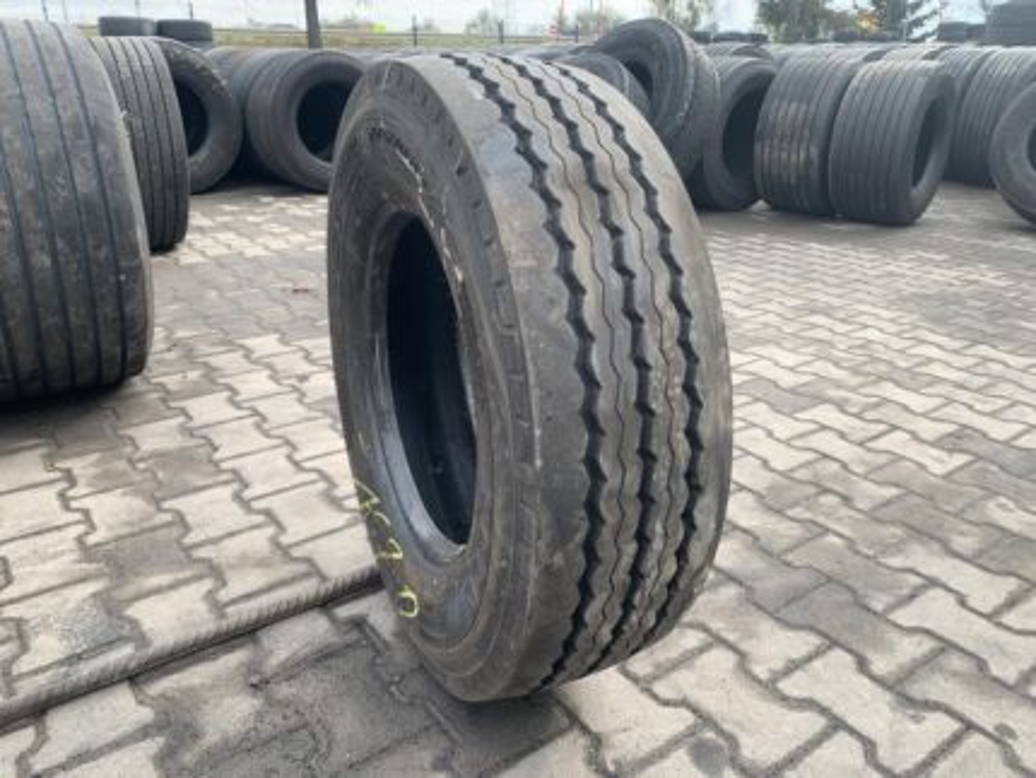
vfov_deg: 53.1
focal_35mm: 26
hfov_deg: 67.3
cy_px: 389
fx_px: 779
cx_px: 518
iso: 25
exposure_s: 1/208
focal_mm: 4.25
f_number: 1.8
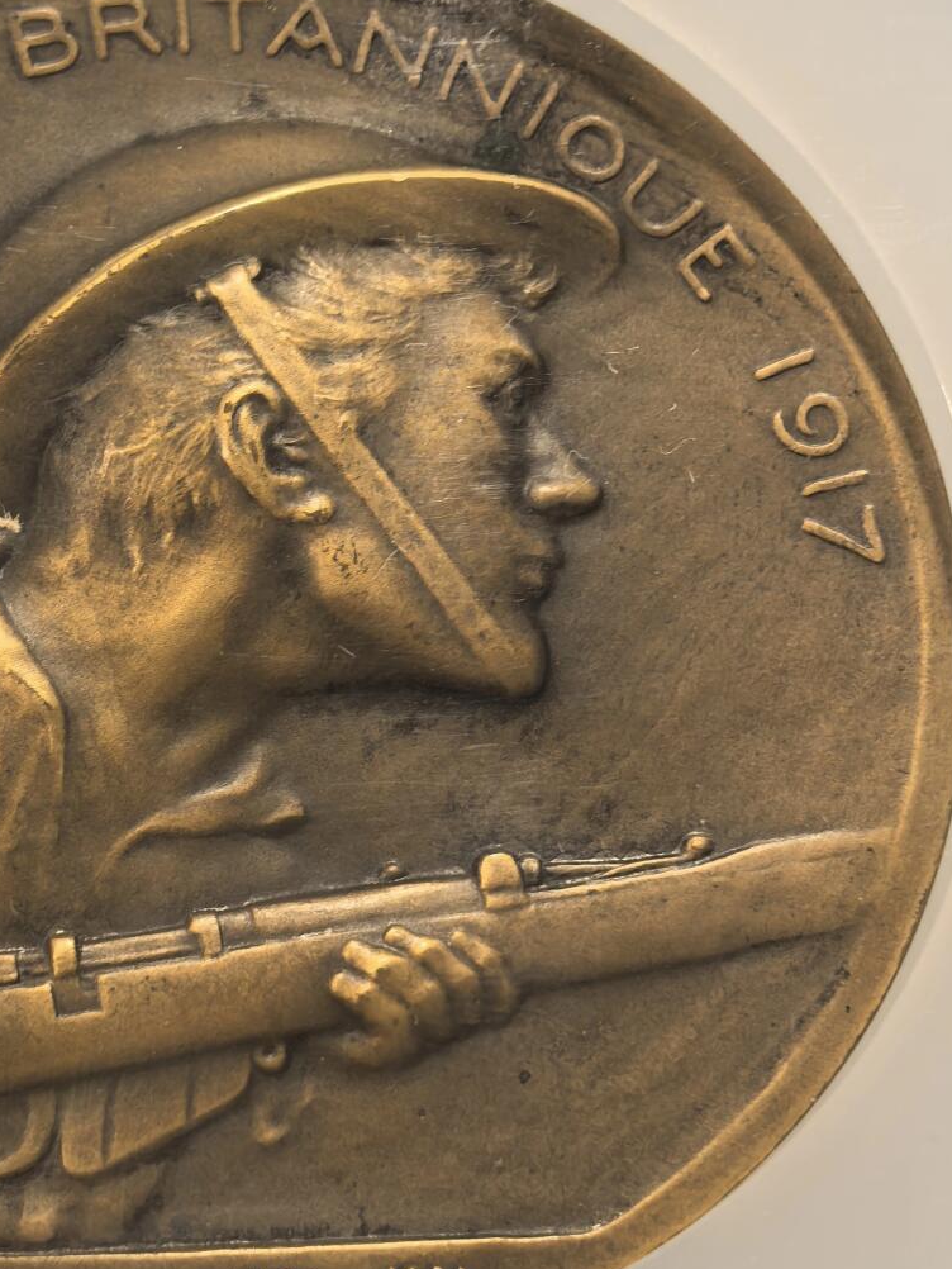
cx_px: 220
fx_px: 3555
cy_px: 714
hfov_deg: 15.2
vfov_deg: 20.2
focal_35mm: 97
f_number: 2
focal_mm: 6.98
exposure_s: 1/50
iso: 160
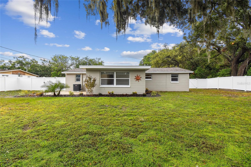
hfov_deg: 100.4
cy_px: 84
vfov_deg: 77.3
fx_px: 105
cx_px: 126
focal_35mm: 15
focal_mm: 10
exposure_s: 1/60
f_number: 7.1
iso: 100
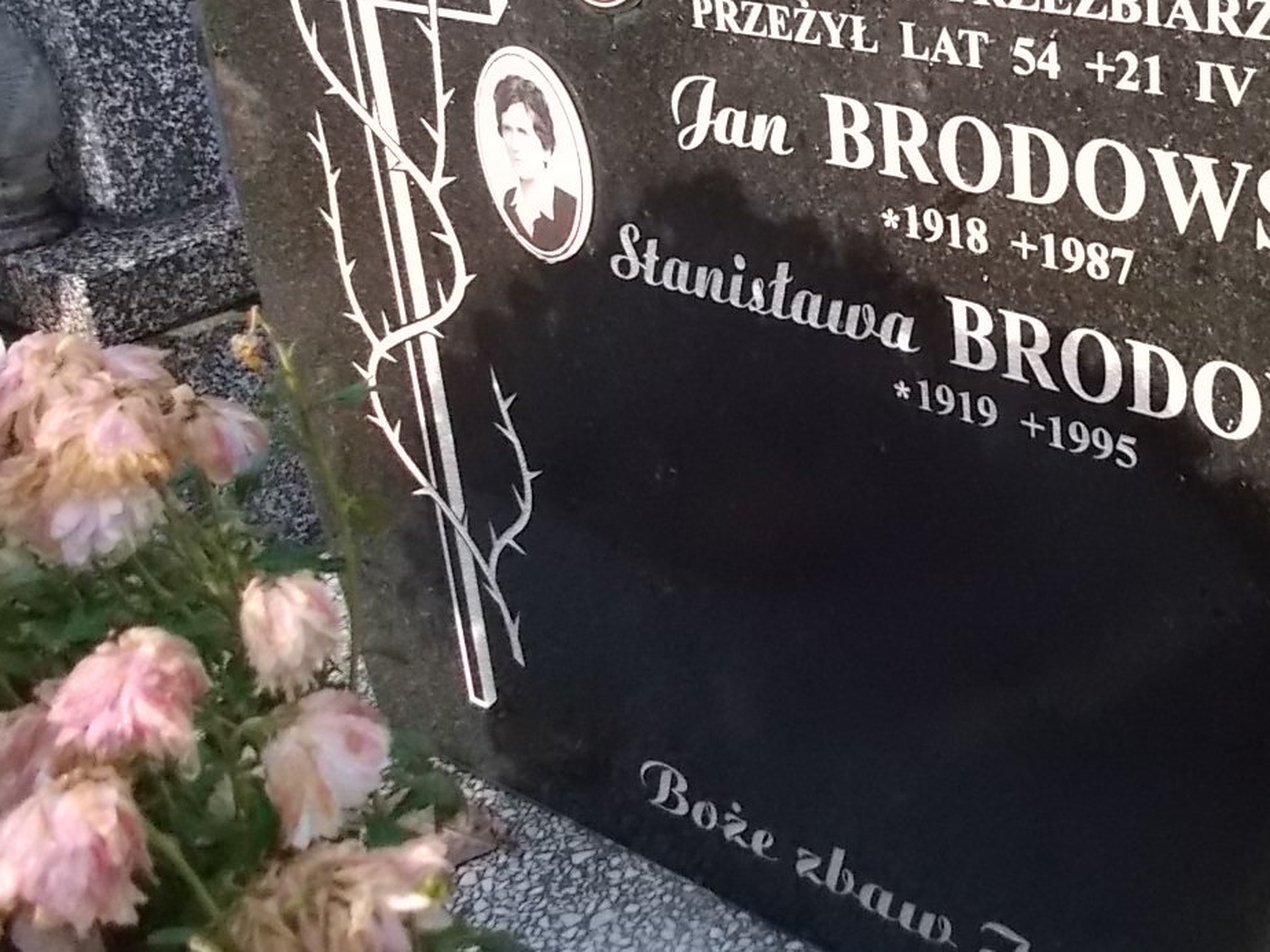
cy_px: 227
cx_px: 1038
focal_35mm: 45
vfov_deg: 31.6
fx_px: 1651
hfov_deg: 40.2
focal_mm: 4.6
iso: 400
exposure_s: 1/125
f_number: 8
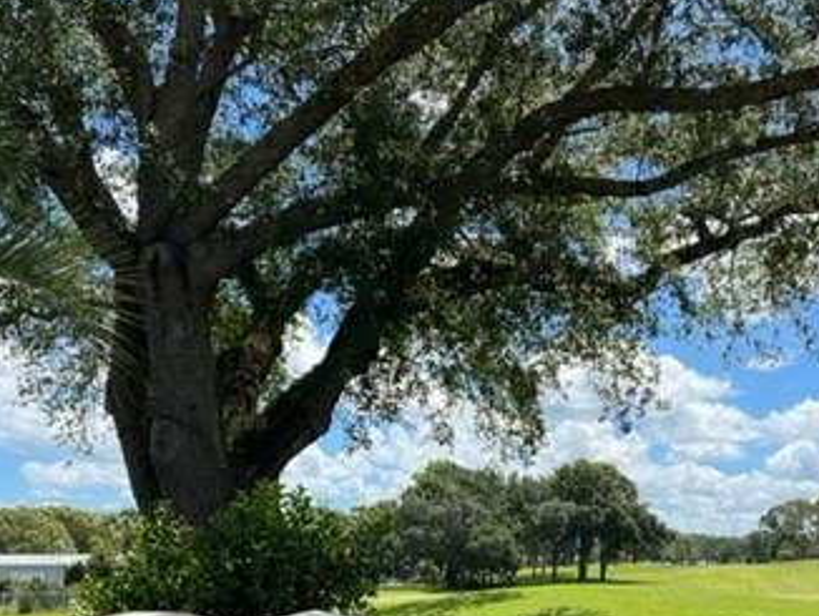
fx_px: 1208
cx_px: 518
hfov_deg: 37.2
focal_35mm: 51
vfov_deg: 28.3
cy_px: 427
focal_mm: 5.7
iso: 50
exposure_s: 1/3257
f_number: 1.5
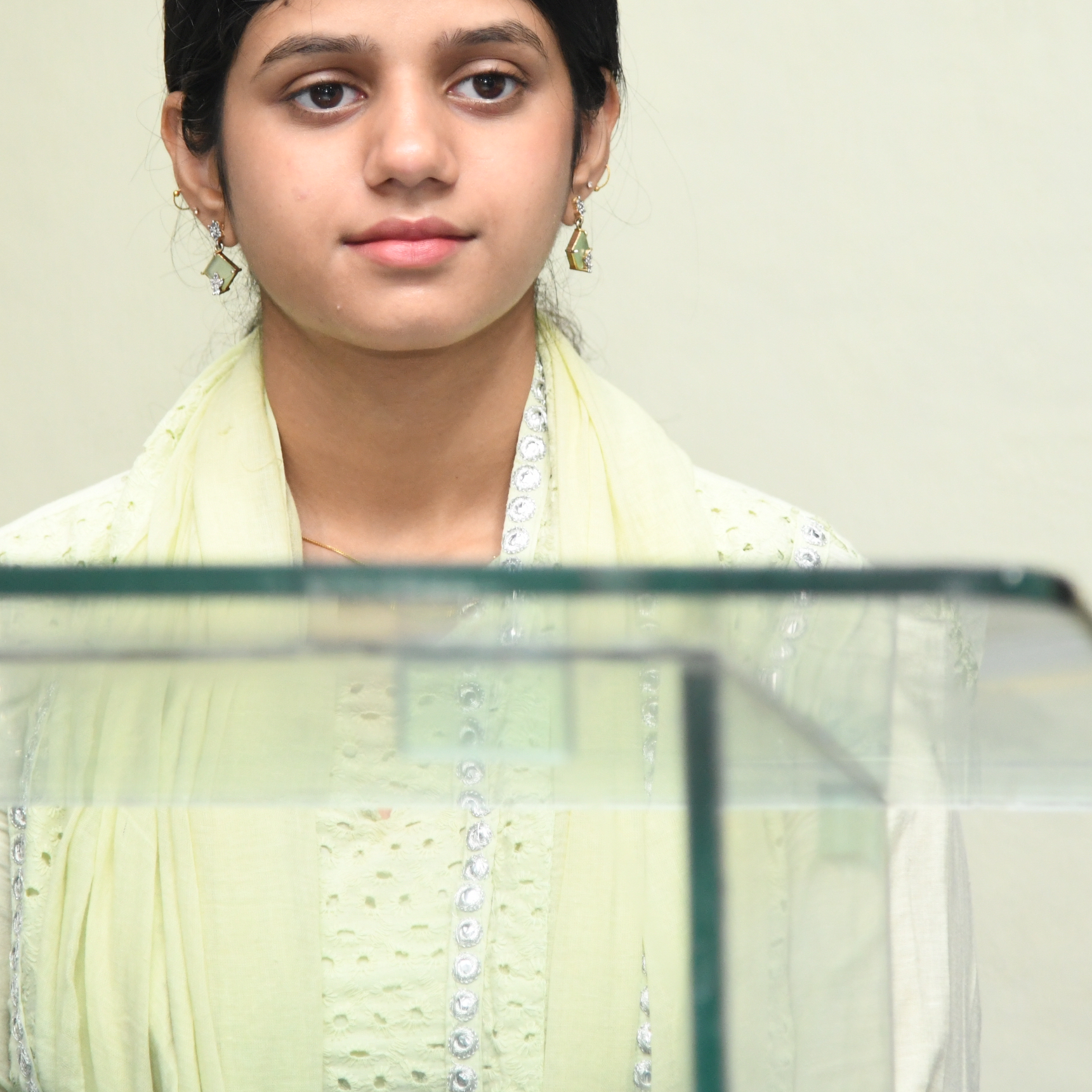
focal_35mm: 214
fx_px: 7638
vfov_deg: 8.2
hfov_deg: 8.2
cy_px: 273
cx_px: 460
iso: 2000
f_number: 4
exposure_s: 1/125
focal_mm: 105
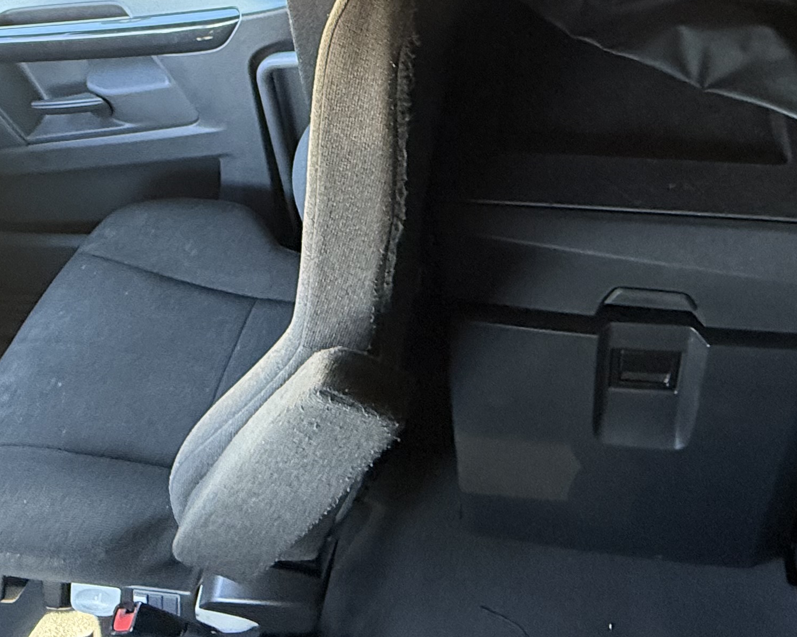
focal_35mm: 37
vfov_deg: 35.4
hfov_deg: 48.7
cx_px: 492
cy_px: -34
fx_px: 873
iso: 400
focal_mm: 2.22
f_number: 2.2
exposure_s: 1/60
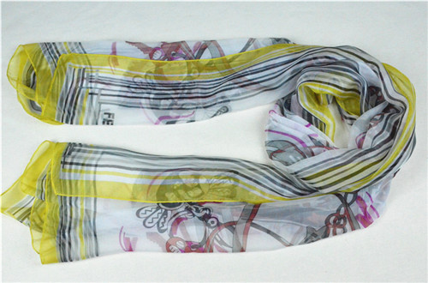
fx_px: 480
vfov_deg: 32.8
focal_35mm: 40
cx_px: 214
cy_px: 142
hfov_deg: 48.1
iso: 6400
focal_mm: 27
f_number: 11
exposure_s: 1/500
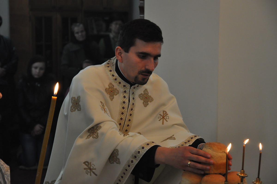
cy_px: 92
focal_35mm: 99
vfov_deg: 13.8
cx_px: 138
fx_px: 761
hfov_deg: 20.6
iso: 1600
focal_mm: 66
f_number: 5.3
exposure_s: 1/100
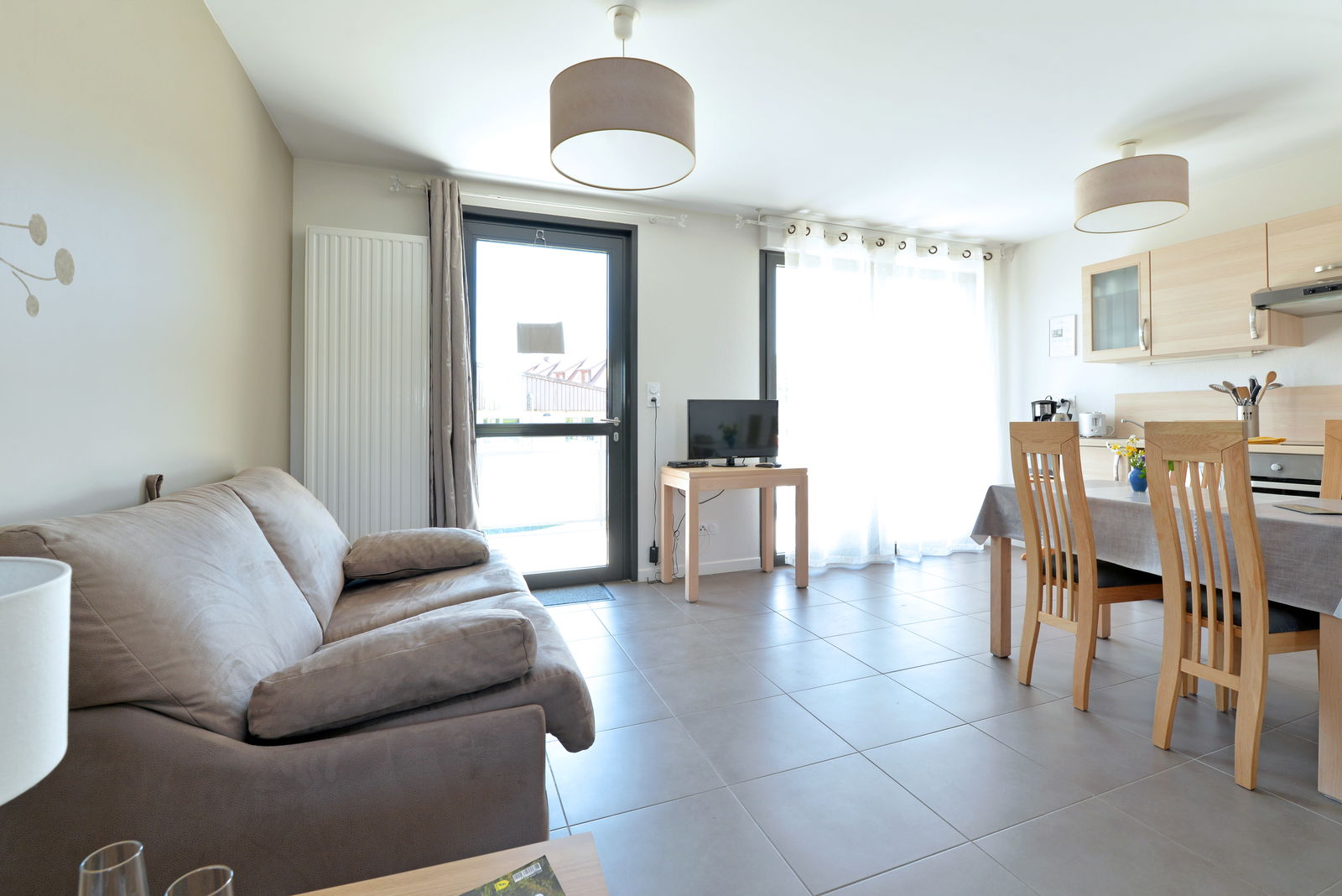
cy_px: 448
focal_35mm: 15
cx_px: 671
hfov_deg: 100.4
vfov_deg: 77.4
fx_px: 559
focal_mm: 15
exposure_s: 1/20
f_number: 8
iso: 250
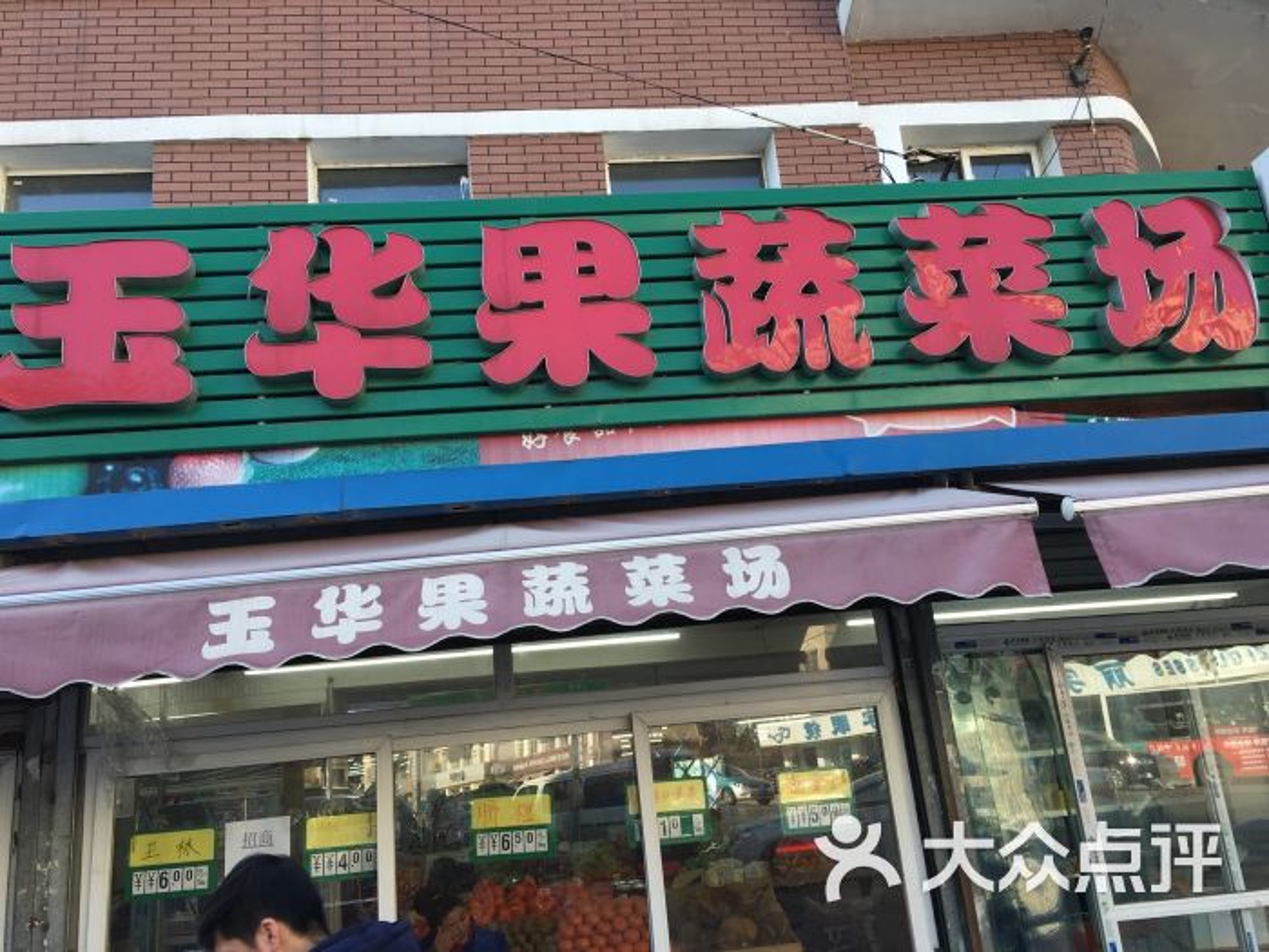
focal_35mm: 29
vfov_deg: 48.2
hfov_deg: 61.7
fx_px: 1063
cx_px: 634
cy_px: 476
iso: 25
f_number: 2.2
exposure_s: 1/195
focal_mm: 4.15
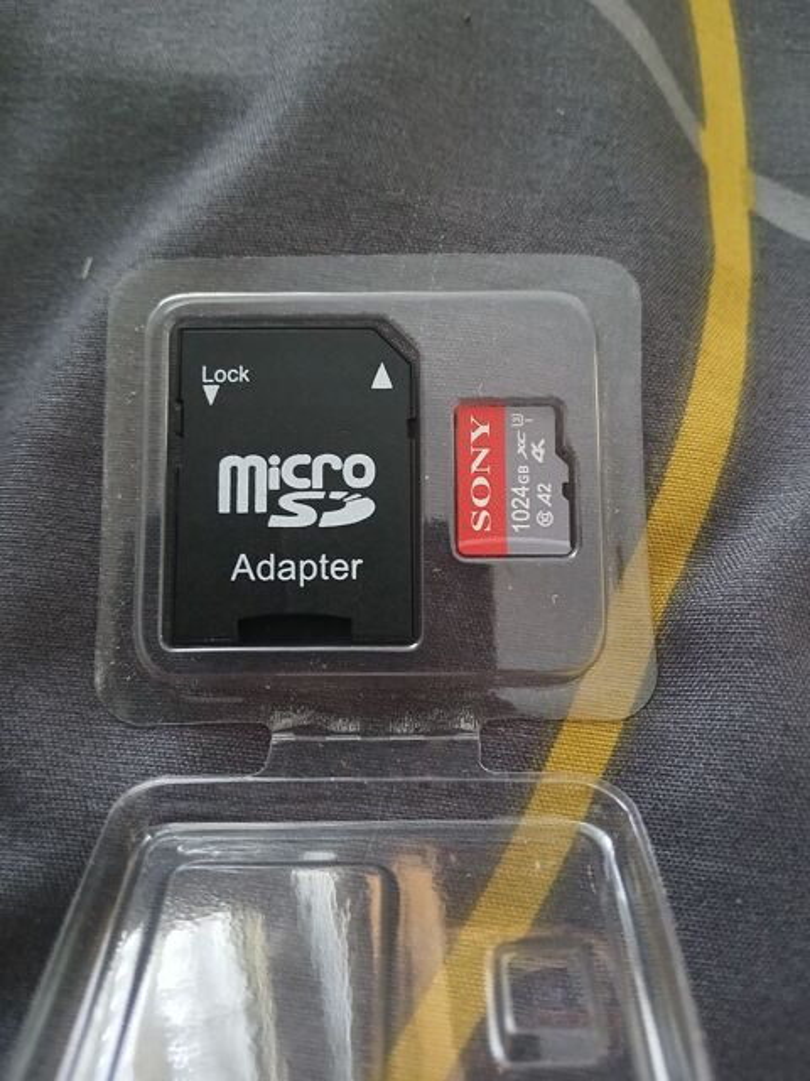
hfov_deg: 53.1
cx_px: 405
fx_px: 811
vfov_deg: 67.3
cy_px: 540
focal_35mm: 26
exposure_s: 1/16.7
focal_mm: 3.98
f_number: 1.8
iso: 1000
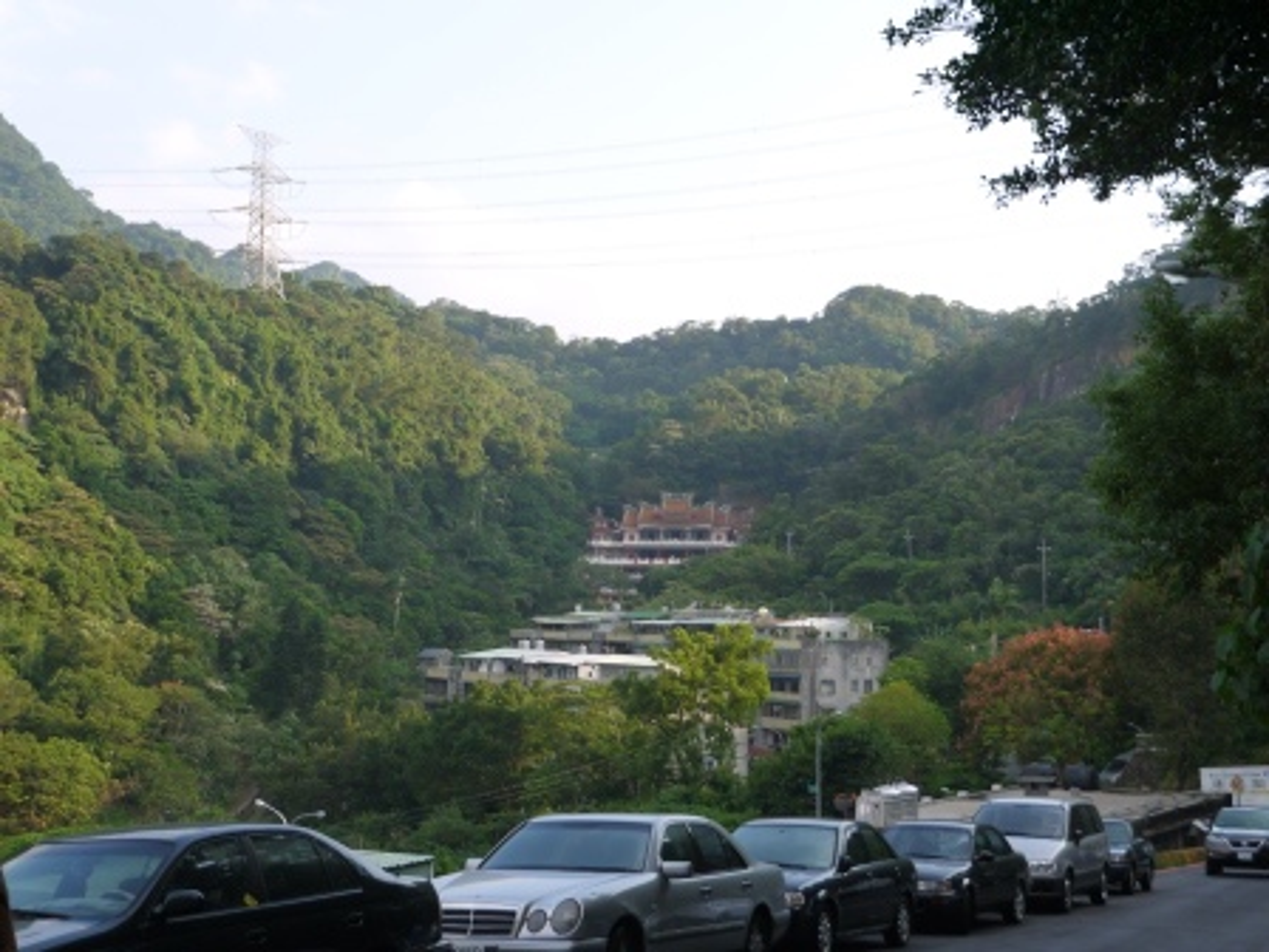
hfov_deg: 36.8
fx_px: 1906
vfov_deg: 28.0
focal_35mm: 52
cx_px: 634
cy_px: 476
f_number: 6.3
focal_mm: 26
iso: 160
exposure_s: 1/200
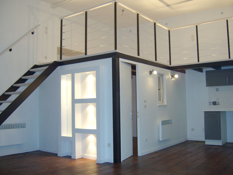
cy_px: 88
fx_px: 209
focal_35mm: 31
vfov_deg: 45.4
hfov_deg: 58.4
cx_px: 116
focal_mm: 8.13
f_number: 2.7
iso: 141
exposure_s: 1/30
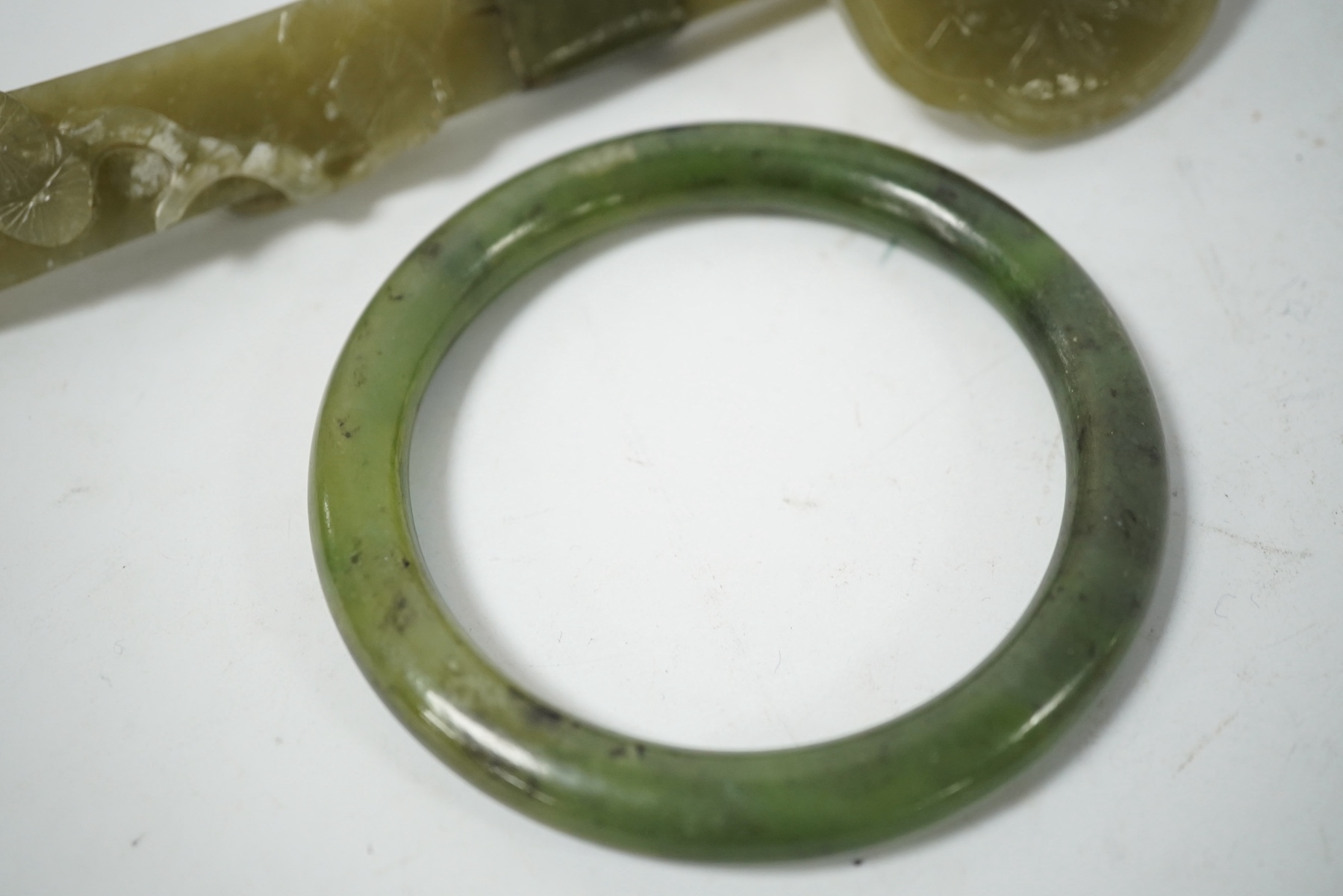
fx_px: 1679
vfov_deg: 29.9
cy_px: 448
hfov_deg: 43.6
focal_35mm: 45
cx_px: 672
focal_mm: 30
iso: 1250
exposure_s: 1/125
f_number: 5.6
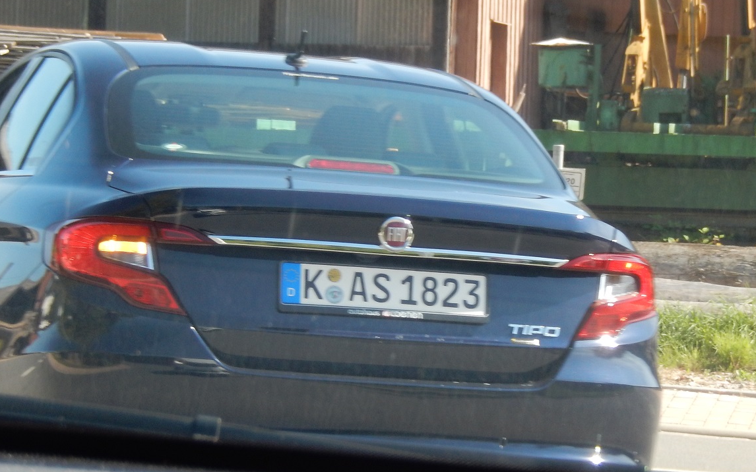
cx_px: 400
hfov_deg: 12.9
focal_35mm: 162
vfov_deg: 8.1
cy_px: 373
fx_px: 3337
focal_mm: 17
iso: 125
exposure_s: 1/125
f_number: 5.2
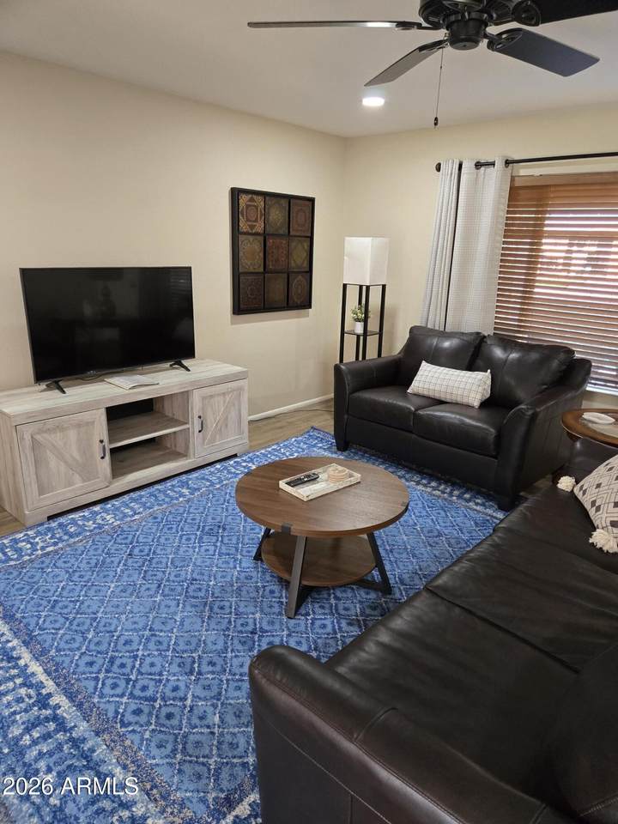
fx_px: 547
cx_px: 309
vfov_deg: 73.9
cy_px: 412
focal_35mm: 23
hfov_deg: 58.9
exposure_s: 1/120
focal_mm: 5.4
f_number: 1.8
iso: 640
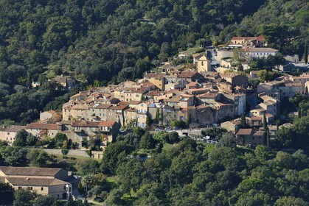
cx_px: 154
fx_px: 1675
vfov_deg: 7.1
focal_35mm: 195
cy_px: 103
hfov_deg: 10.5
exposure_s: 1/1250
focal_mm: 195
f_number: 10
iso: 800
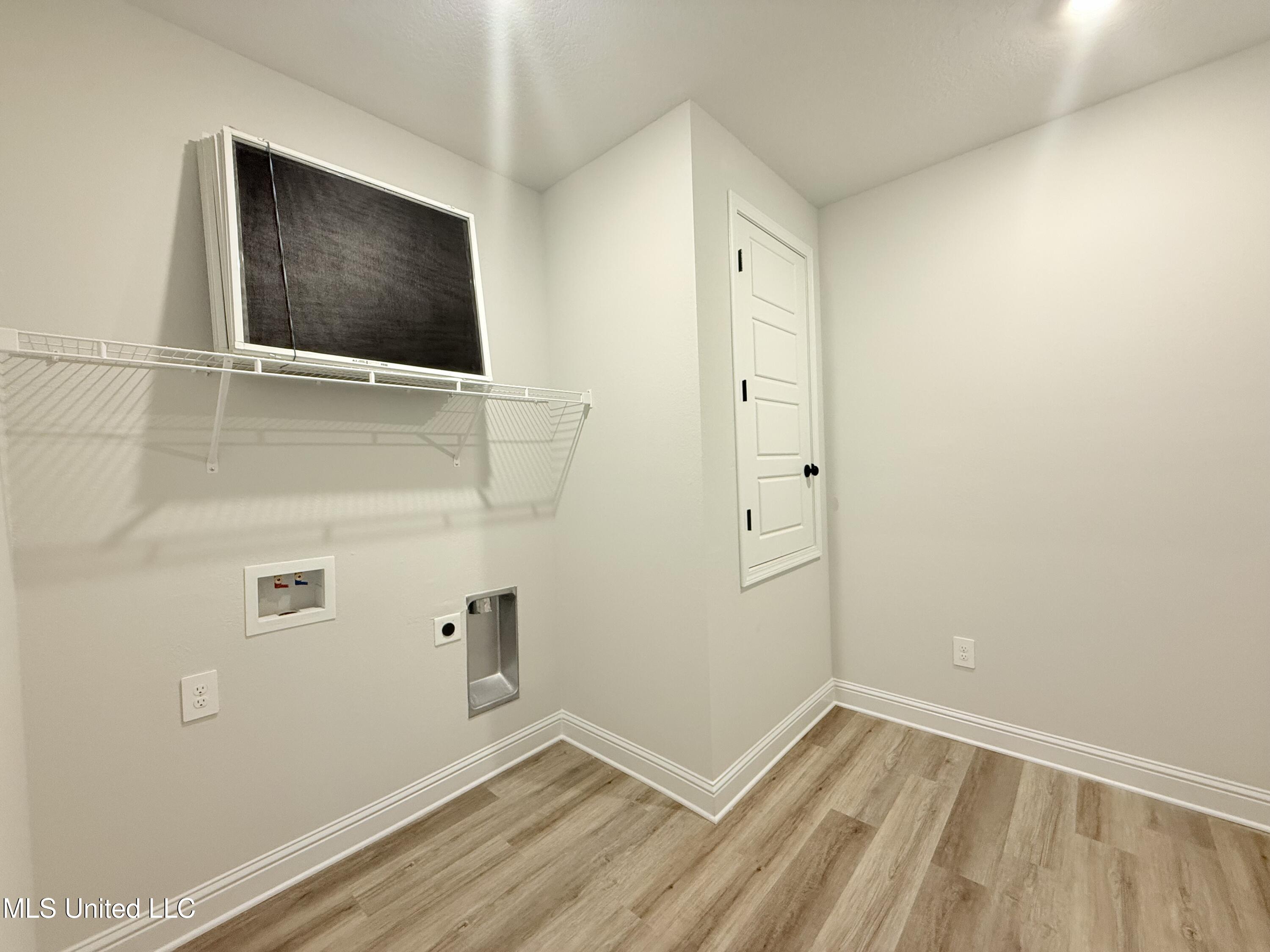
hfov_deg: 102.1
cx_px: 635
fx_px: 514
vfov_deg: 85.7
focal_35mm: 14
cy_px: 476
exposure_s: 1/60
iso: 200
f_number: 2.2
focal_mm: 2.22
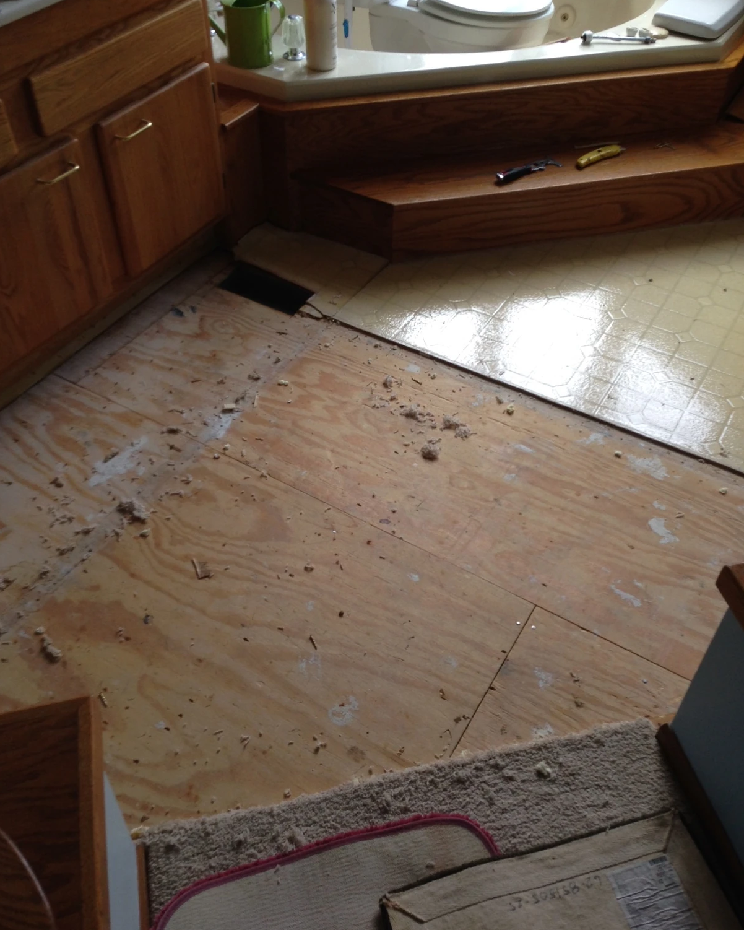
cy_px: 429
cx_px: 366
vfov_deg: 51.5
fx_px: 963
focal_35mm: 35
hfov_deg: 42.2
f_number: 2.4
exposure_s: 1/60
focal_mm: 4.12
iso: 64
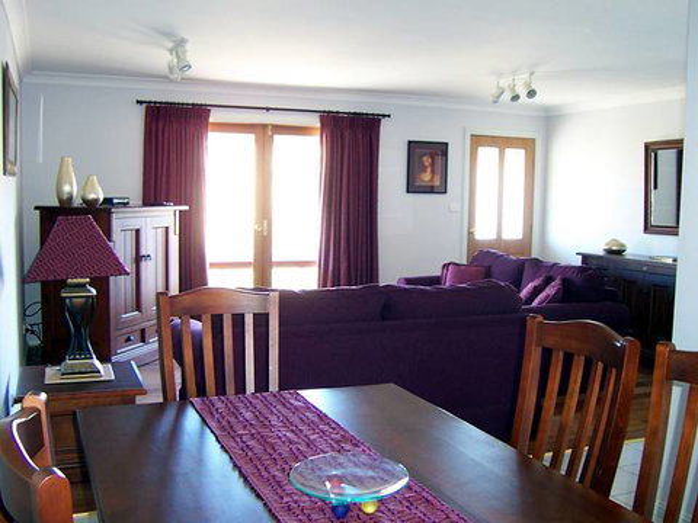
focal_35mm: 35
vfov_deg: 40.7
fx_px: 706
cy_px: 262
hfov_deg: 52.6
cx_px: 349
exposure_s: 1/8
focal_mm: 5.6
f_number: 2.8
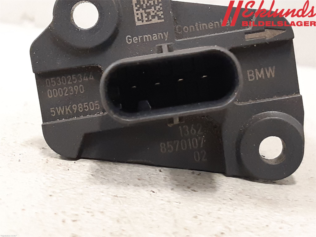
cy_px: 118
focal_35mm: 26
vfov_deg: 53.1
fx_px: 237
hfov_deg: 67.3
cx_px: 158
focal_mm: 3.93
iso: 250
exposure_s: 1/33
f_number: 1.7
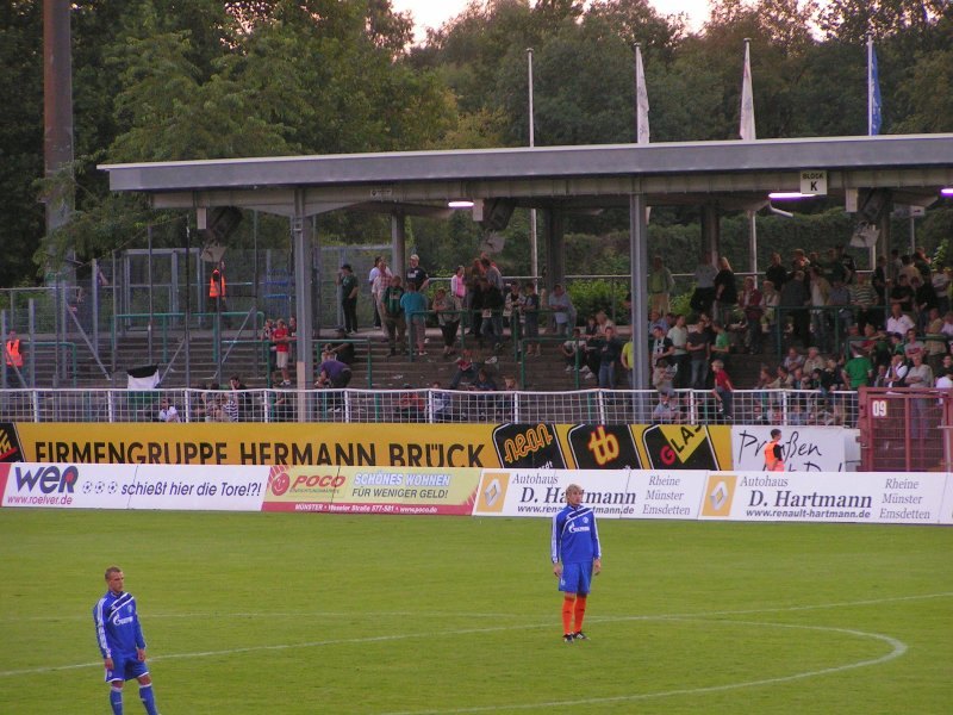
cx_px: 476
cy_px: 358
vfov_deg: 7.2
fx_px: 5671
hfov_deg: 9.6
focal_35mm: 206
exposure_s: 1/200
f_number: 3.5
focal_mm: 31.5
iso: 200
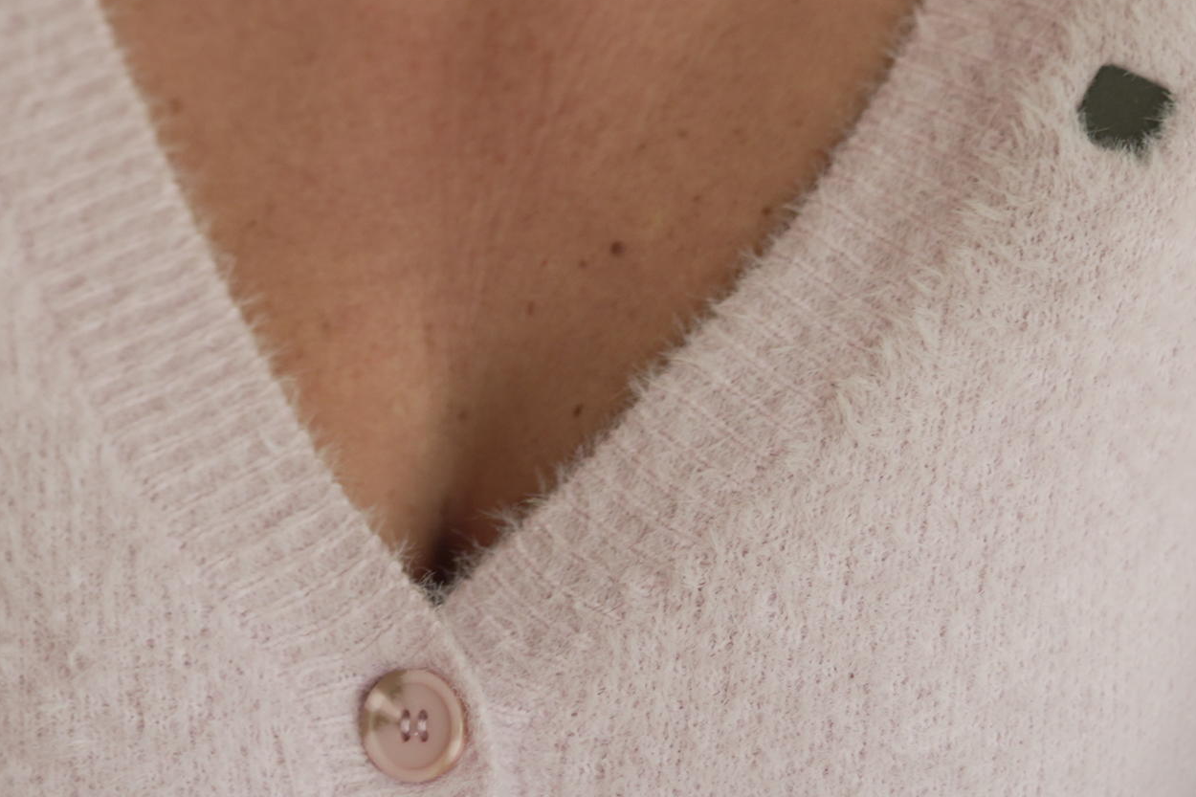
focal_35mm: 200
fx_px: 6643
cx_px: 185
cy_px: -647
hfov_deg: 10.2
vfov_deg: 6.7
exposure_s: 1/25
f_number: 1.4
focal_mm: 50
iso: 200
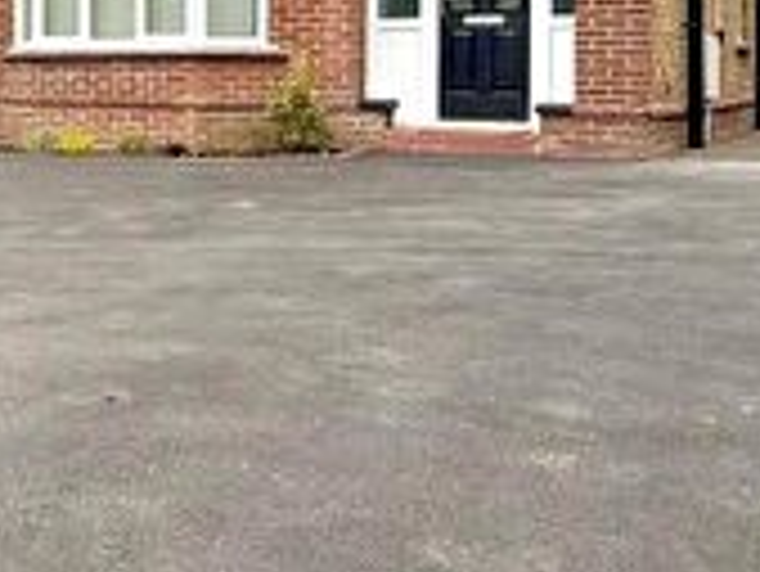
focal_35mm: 58
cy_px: 65
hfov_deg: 28.1
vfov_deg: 24.6
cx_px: -198
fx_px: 1274
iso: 64
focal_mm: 2.22
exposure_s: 1/455
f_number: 2.2
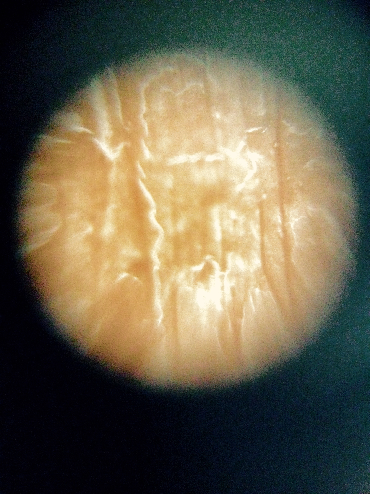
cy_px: 247
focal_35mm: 35
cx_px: 185
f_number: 2.4
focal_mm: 4.28
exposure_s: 1/15
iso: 800
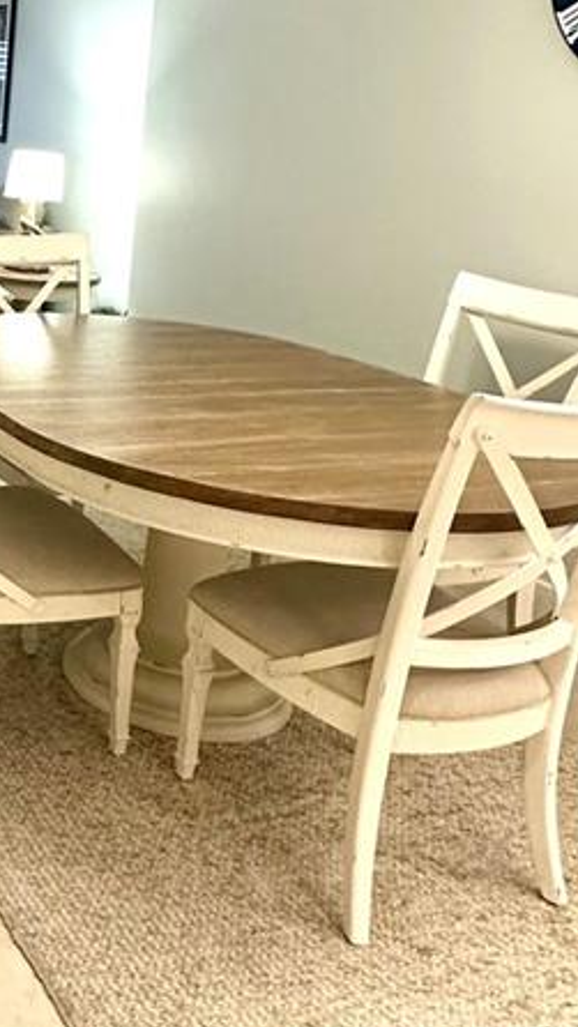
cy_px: 269
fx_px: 1117
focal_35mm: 41
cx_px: -226
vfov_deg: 47.7
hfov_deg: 24.3
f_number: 2.2
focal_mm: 2.22
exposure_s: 1/60
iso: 250
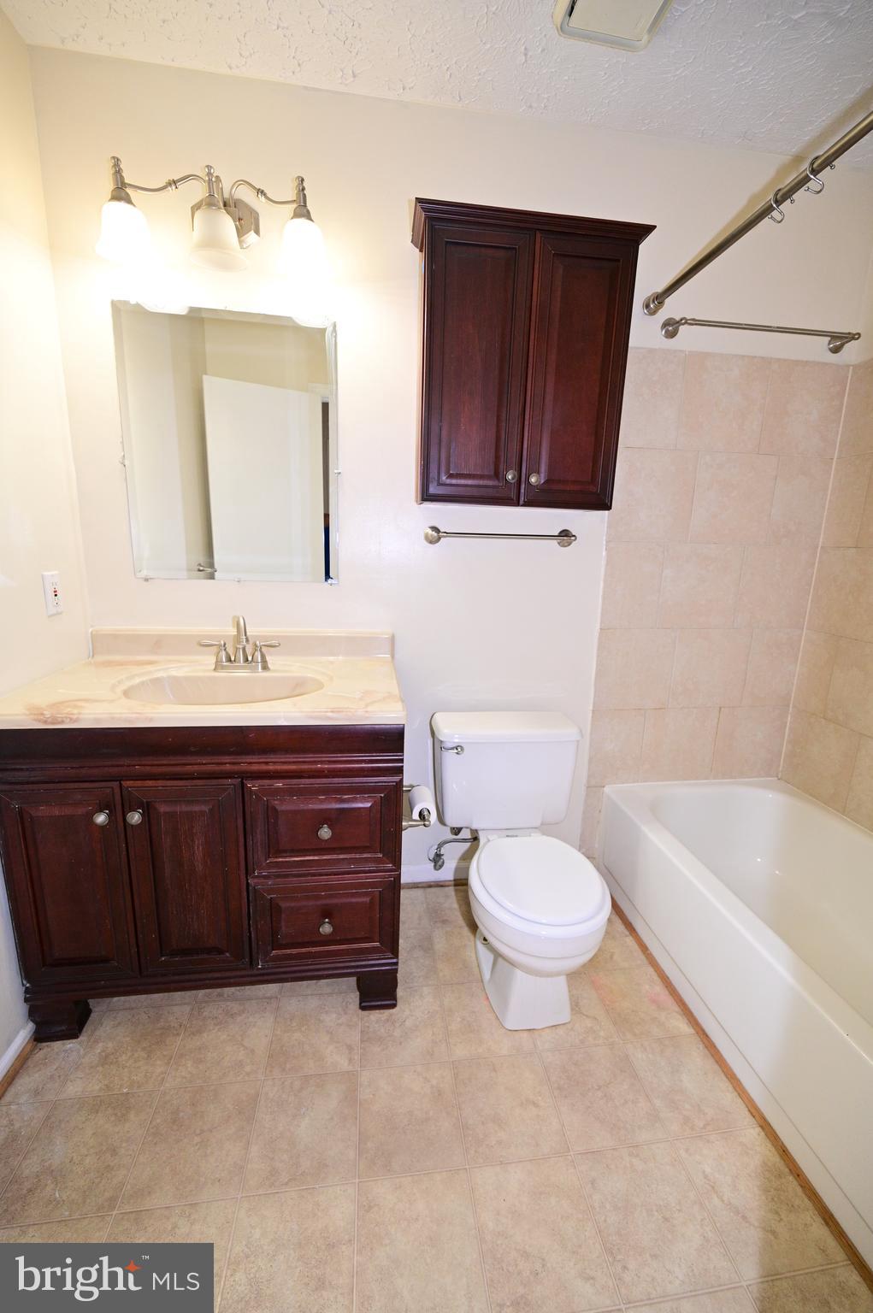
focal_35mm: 14
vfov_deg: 104.3
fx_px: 510
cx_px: 436
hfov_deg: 81.1
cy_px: 656
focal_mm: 14
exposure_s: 1/250
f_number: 4
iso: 1250
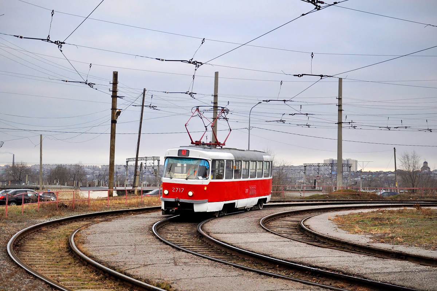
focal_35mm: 63
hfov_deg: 31.9
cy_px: 146
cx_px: 218
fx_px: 764
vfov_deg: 21.5
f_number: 4.8
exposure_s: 1/160
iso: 200
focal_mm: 42
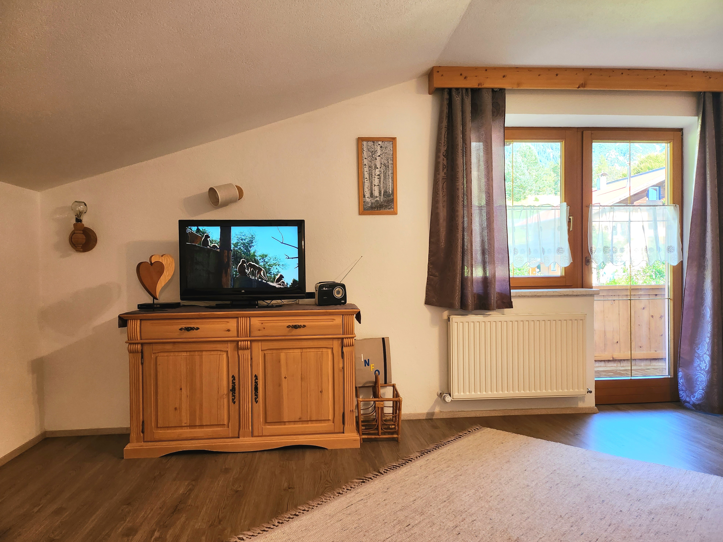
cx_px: 362
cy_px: 271
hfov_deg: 71.6
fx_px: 501
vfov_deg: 56.8
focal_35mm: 24
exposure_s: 1/100
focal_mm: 5
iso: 200
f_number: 1.8
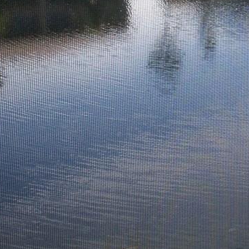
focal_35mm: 89
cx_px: 242
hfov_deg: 19.0
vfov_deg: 19.1
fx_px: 724
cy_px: 17
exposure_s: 1/384
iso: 100
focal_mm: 6
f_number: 4.5
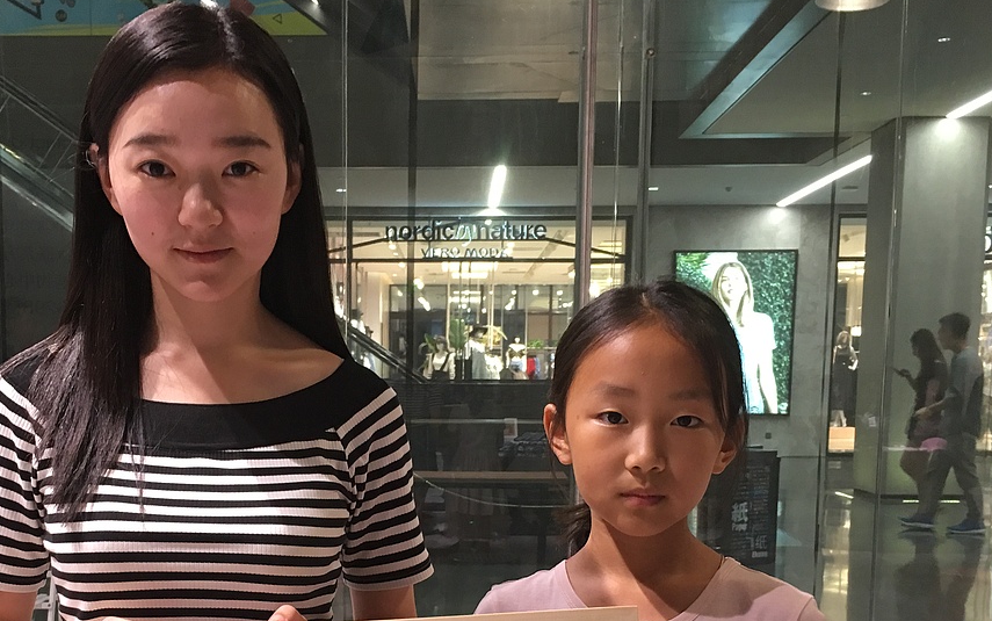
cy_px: 554
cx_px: 390
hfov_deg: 43.2
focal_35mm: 46
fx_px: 1244
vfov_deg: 27.1
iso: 80
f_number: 2.2
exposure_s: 1/17
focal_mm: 4.15
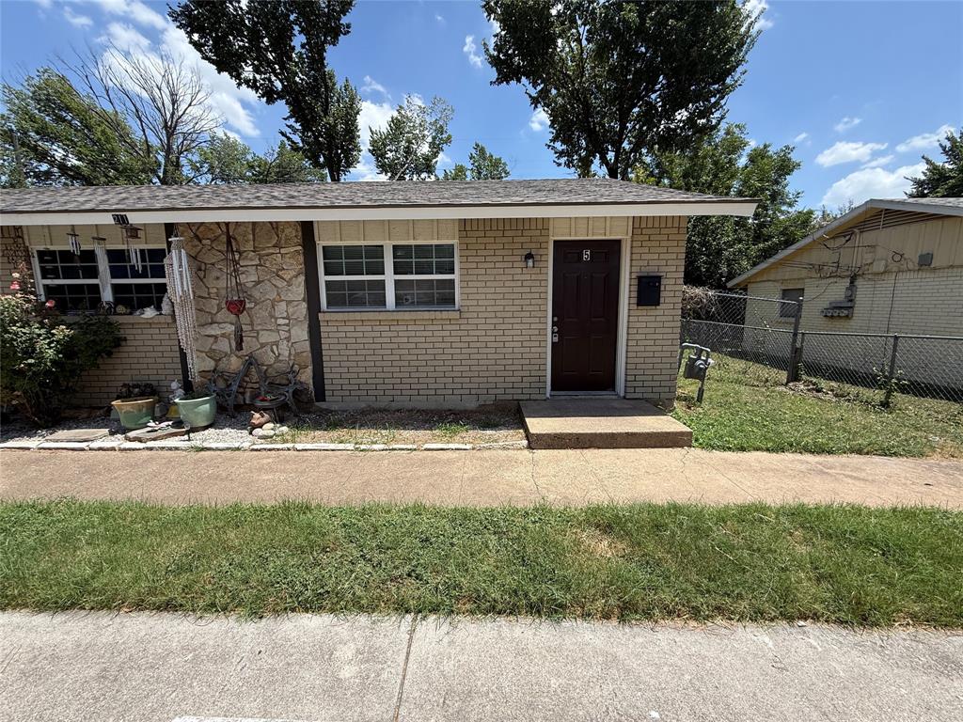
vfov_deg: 85.7
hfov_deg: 102.1
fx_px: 389
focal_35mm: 14
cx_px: 482
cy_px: 361
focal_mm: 2.22
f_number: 2.2
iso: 50
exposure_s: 1/1464
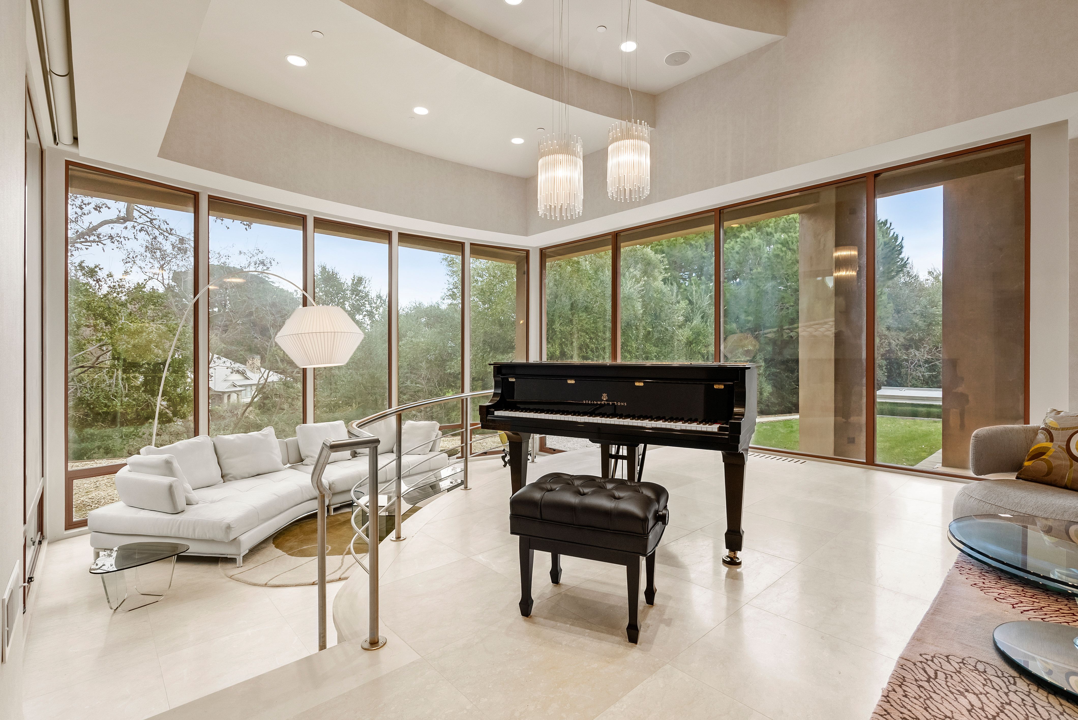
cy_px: 360
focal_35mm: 16
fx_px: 479
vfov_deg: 73.8
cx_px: 539
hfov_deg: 96.7
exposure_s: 1/15
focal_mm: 16
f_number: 8
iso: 640
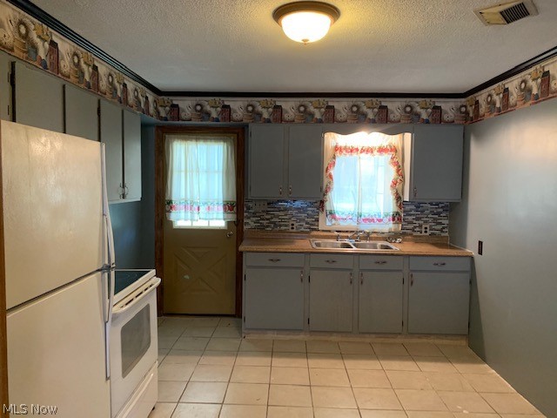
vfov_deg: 53.1
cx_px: 278
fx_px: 418
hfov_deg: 67.3
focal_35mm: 26
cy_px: 209
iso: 250
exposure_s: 1/40
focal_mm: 4.25
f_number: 1.8
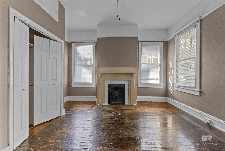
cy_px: 76
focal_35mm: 15
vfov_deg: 78.9
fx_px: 91
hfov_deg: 101.9
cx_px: 112
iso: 400
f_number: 7.1
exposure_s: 1/6
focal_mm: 14.6
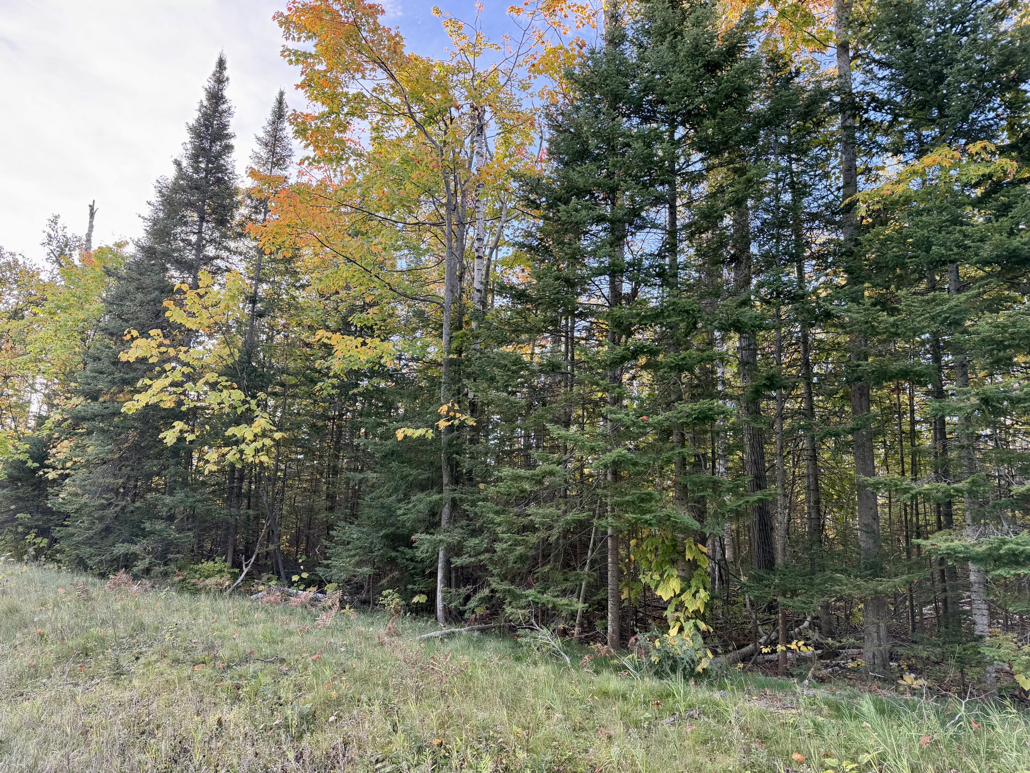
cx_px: 515
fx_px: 714
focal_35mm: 24
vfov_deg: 56.8
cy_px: 386
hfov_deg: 71.6
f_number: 1.78
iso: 80
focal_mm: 6.76
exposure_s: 1/172
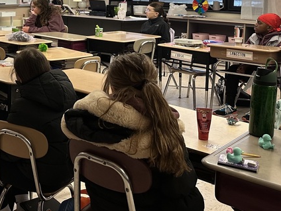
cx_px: -13
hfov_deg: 30.4
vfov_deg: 24.2
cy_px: 7
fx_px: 471
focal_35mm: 58
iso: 160
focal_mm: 6.86
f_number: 1.78
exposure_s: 1/120
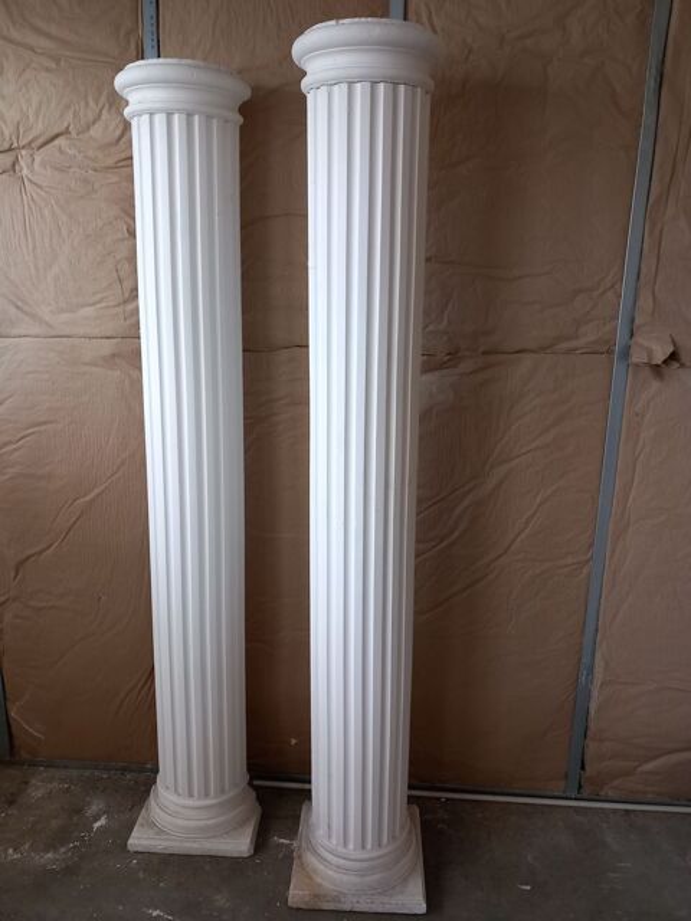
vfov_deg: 65.3
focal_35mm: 27
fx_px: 719
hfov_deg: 51.4
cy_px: 460
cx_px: 346
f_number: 1.8
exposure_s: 1/60
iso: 200
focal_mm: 4
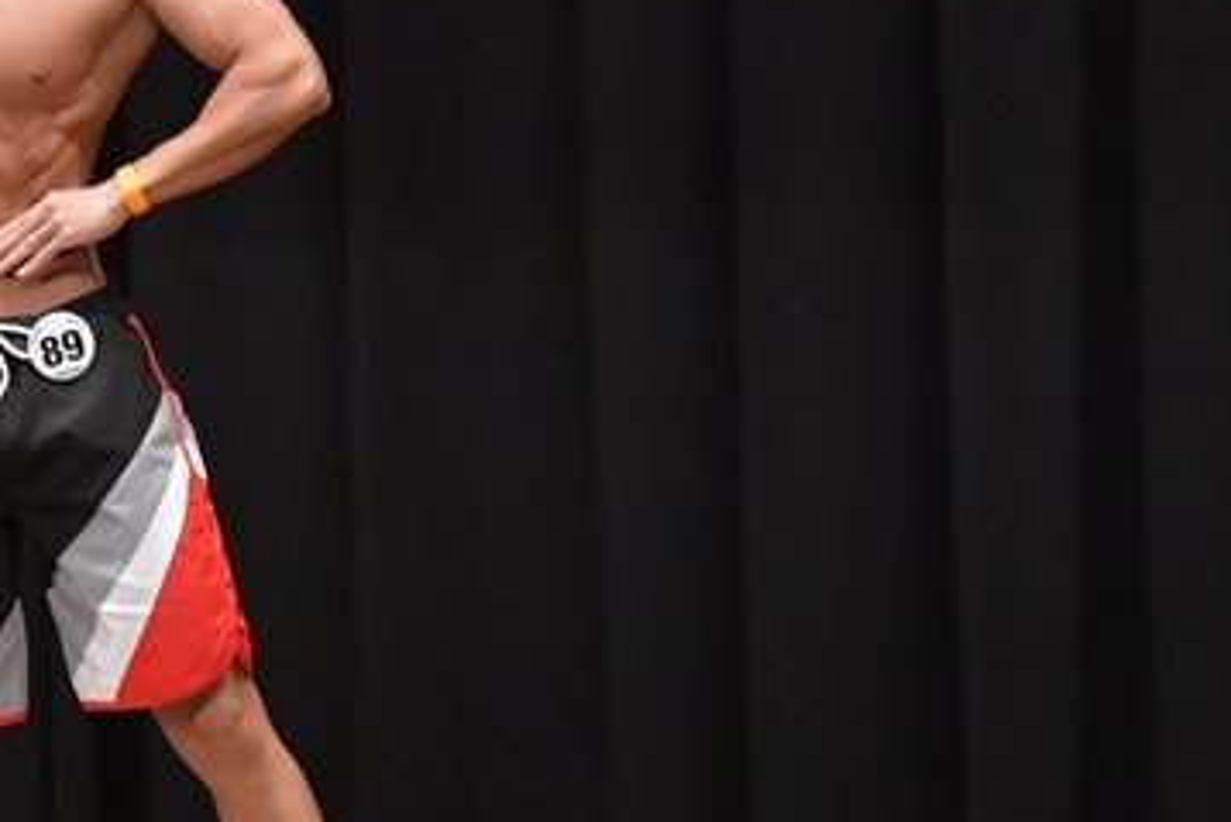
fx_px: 16659
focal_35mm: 487
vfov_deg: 2.8
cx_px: 9
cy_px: 402
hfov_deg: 4.2
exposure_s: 1/400
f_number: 5.6
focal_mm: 150
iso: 6400
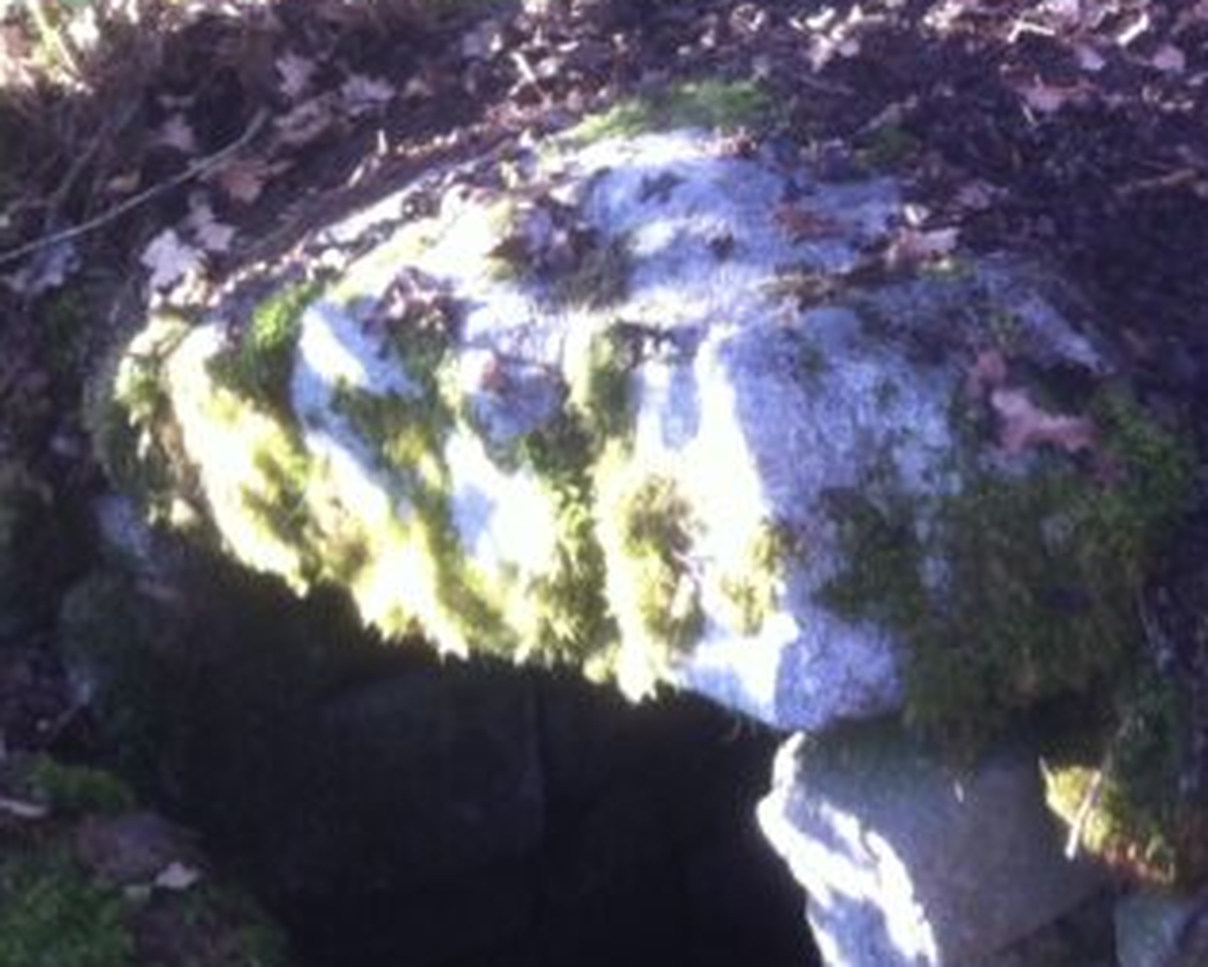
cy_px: 489
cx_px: 1530
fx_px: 3968
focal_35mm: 111
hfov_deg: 16.4
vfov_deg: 13.9
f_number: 2.8
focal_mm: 3.85
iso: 80
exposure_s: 1/40
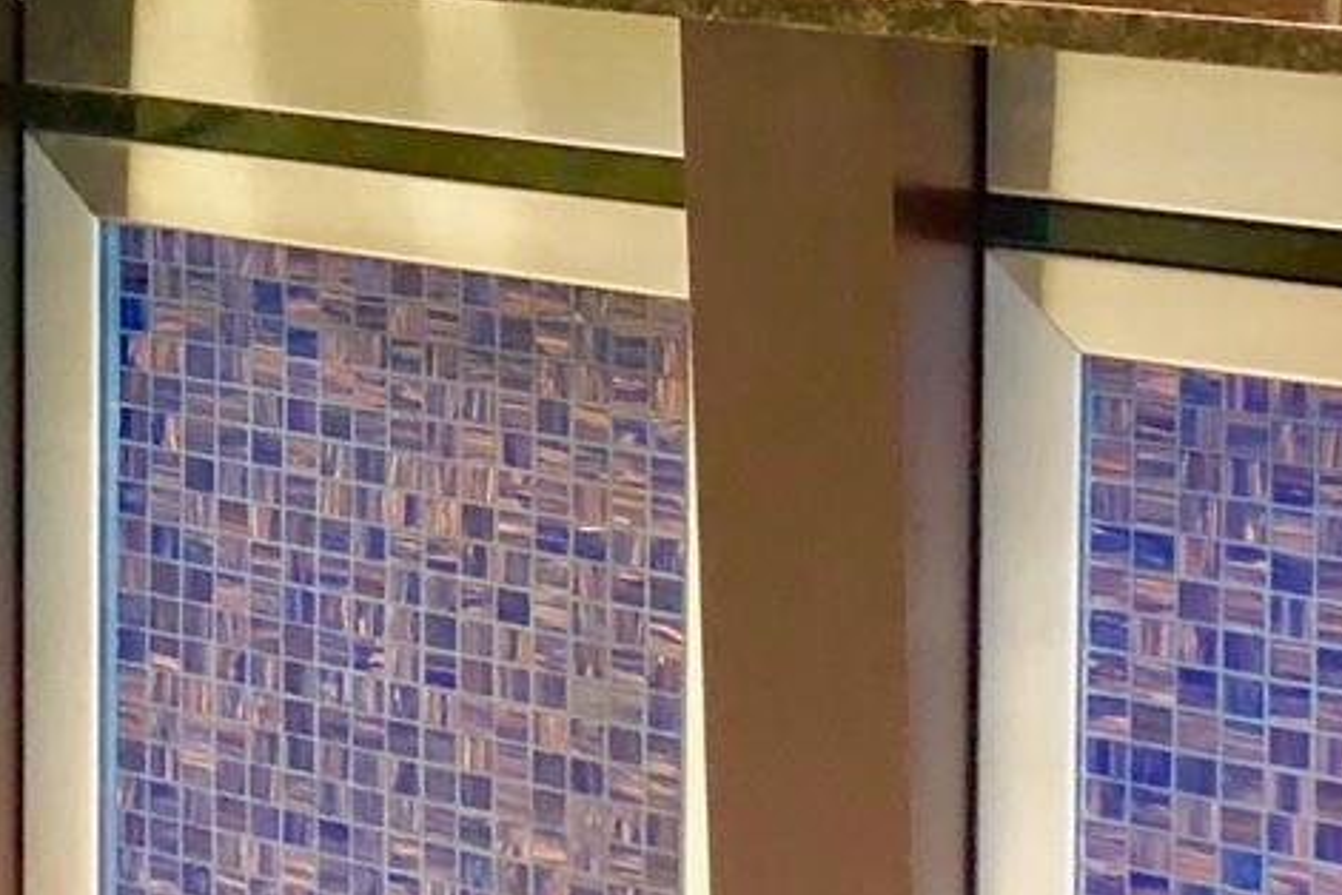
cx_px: -208
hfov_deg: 19.6
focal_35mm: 99
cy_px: -399
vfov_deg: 13.1
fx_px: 3690
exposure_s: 1/9
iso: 100
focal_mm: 4
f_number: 1.8
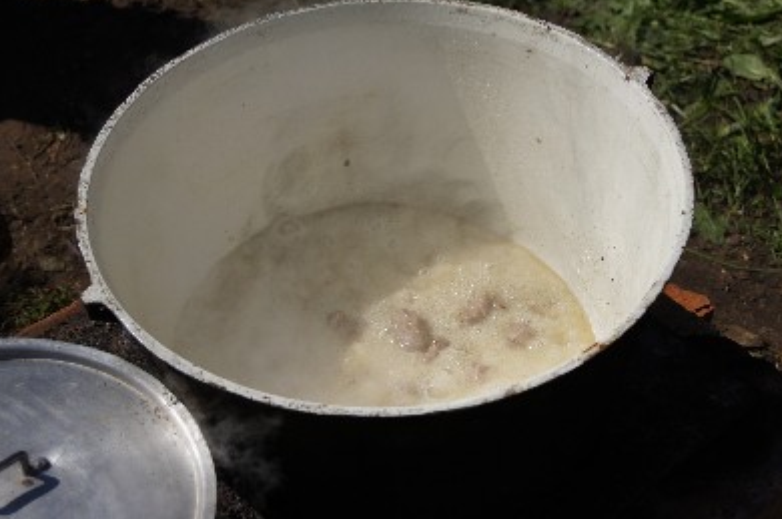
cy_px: 256
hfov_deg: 26.3
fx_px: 1671
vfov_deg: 17.7
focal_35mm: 77
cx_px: 385
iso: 100
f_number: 5.6
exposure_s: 1/1600
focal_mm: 50
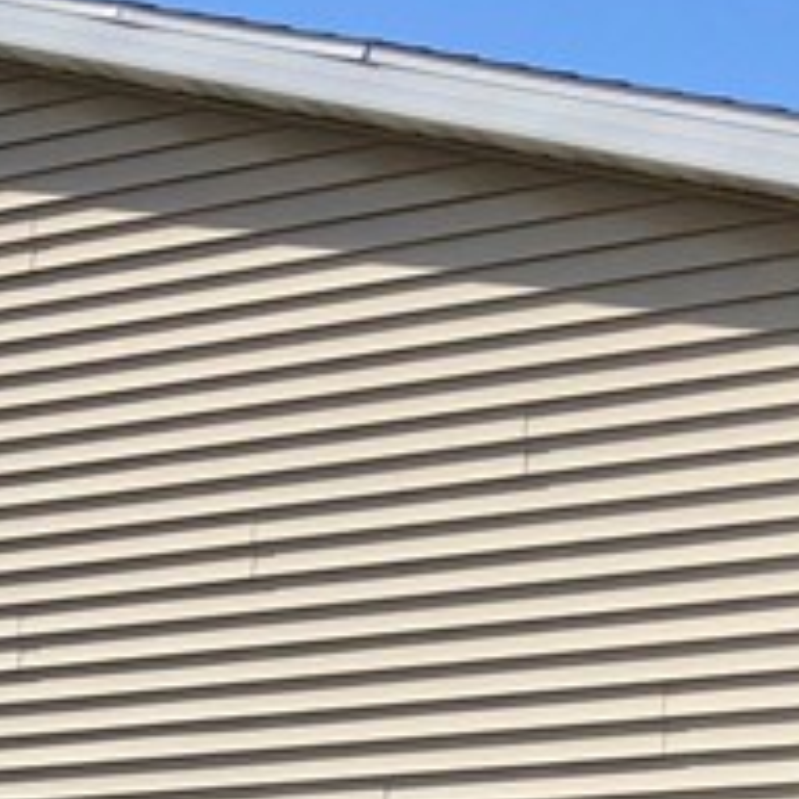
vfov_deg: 12.7
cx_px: -150
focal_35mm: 132
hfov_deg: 12.9
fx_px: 3447
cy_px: 1074
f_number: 1.8
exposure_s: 1/1656
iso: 20
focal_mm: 4
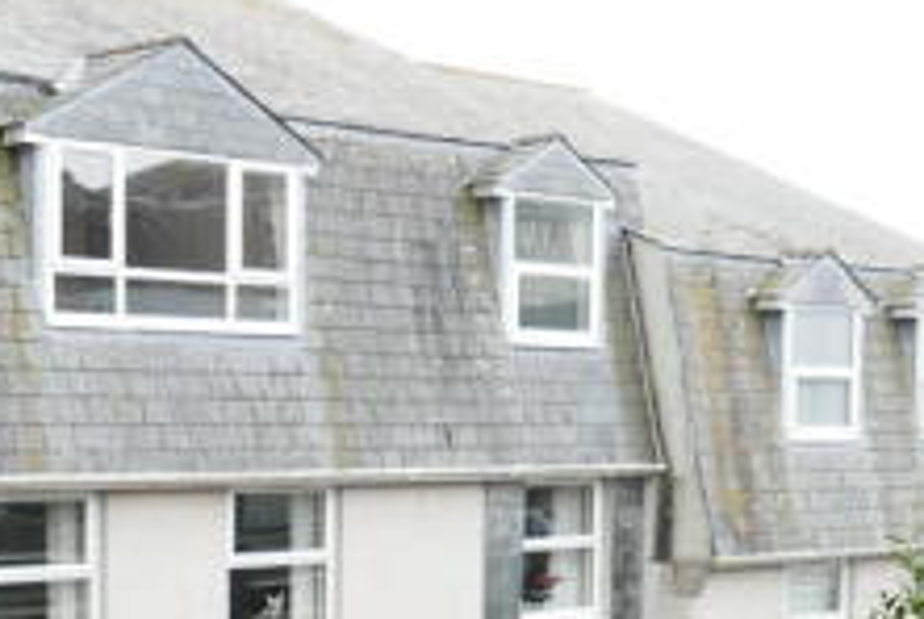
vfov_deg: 19.0
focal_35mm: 71
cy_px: 533
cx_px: 537
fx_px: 1825
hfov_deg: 28.4
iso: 200
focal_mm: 10.9
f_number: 4.5
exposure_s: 1/125
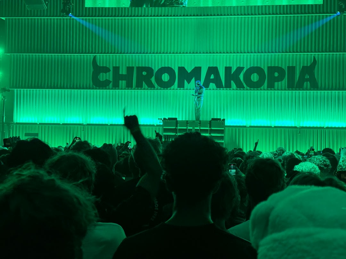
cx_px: 173
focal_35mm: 48
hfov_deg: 39.7
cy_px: 130
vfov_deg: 30.3
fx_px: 480
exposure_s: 1/60
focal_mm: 6.76
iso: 160
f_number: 1.78
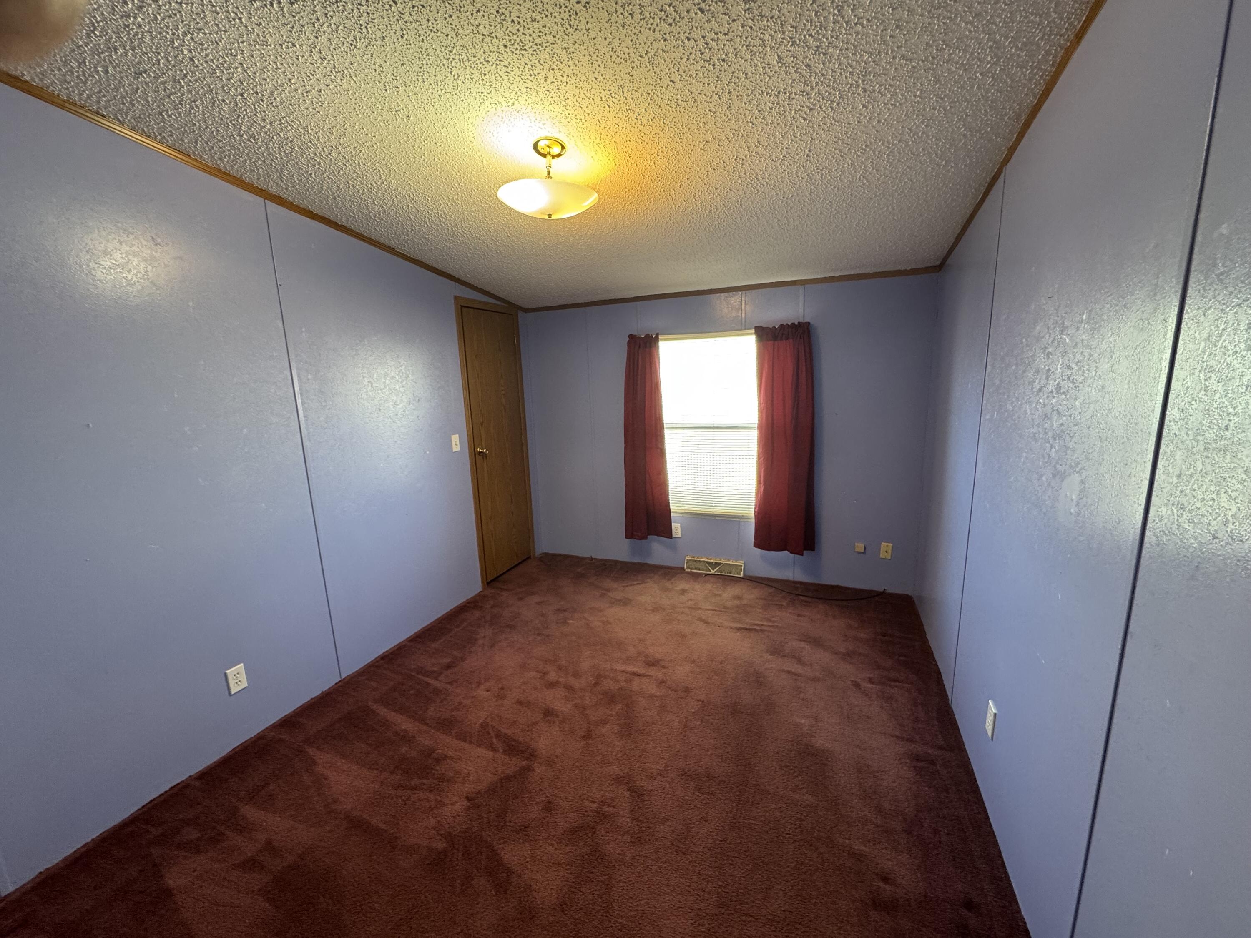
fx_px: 506
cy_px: 469
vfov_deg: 85.7
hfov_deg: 102.1
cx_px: 626
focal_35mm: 14
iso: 200
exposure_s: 1/60
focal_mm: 2.22
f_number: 2.2
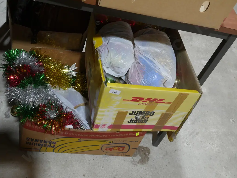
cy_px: 89
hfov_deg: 42.9
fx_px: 301
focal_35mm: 44
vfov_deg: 32.9
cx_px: 118
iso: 1600
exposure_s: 1/60
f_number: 11
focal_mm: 22
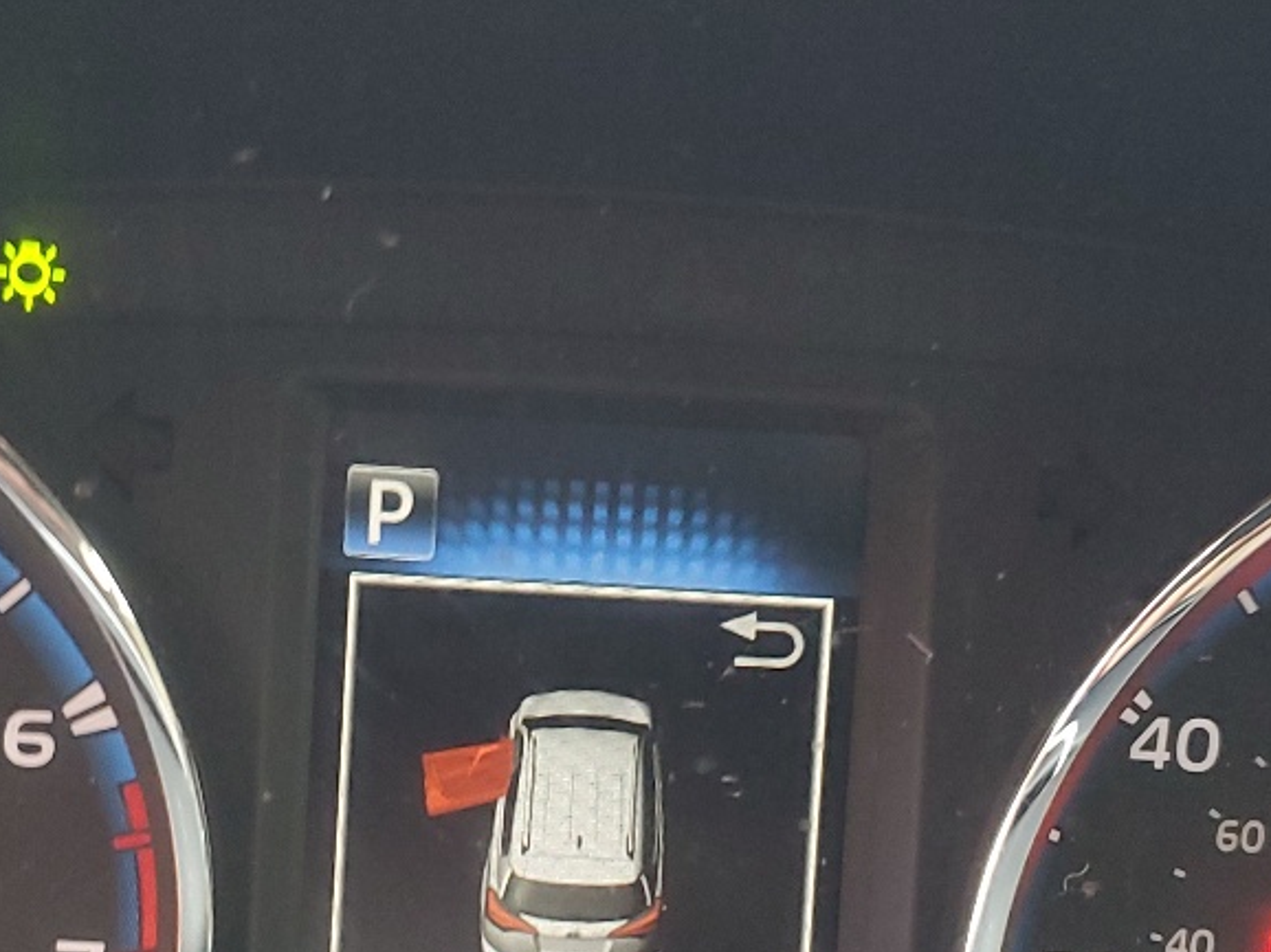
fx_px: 2643
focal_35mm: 72
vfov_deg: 20.0
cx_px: 521
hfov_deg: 27.0
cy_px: 857
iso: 222
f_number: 1.5
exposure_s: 1/60.2
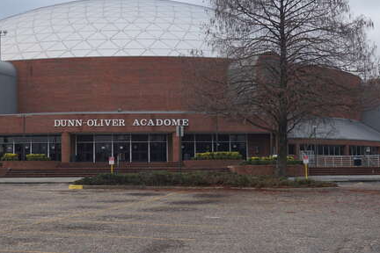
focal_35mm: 75
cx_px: 111
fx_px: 791
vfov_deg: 18.2
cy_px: 107
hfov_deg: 26.8
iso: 100
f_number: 6.3
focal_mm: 27
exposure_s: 1/80
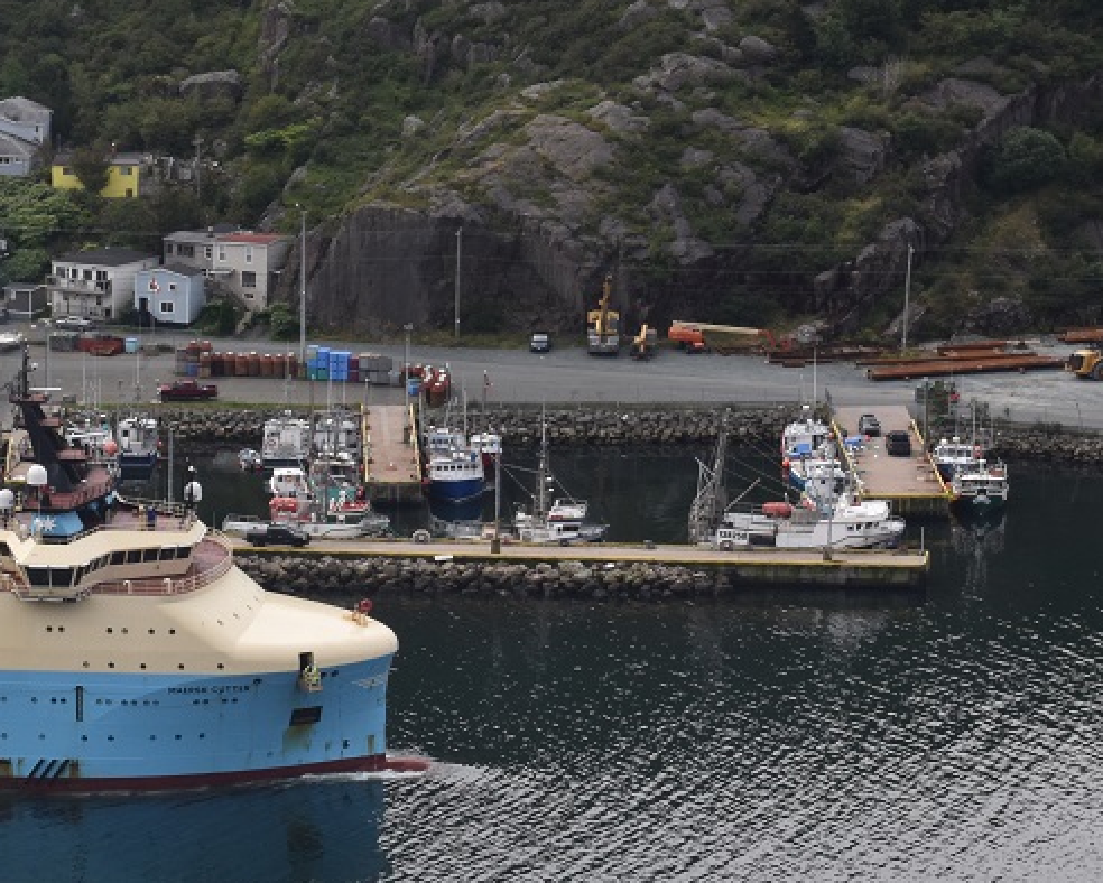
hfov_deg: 7.7
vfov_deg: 6.2
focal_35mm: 249
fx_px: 8131
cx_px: -36
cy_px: 657
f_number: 9
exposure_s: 1/320
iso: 200
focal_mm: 85
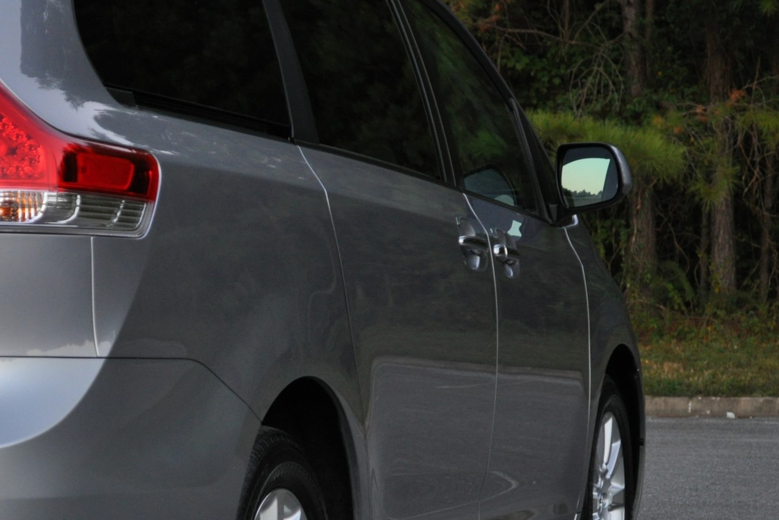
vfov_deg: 10.7
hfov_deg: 15.9
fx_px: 2770
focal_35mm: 128
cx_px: 220
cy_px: 409
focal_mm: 50
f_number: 5.6
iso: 800
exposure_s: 1/50
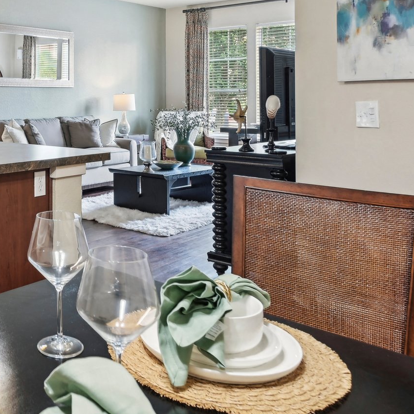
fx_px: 542
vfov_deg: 40.7
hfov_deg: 37.8
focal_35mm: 40
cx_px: 10
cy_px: 105
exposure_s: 1/3.33
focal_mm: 19.5
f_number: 8
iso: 400
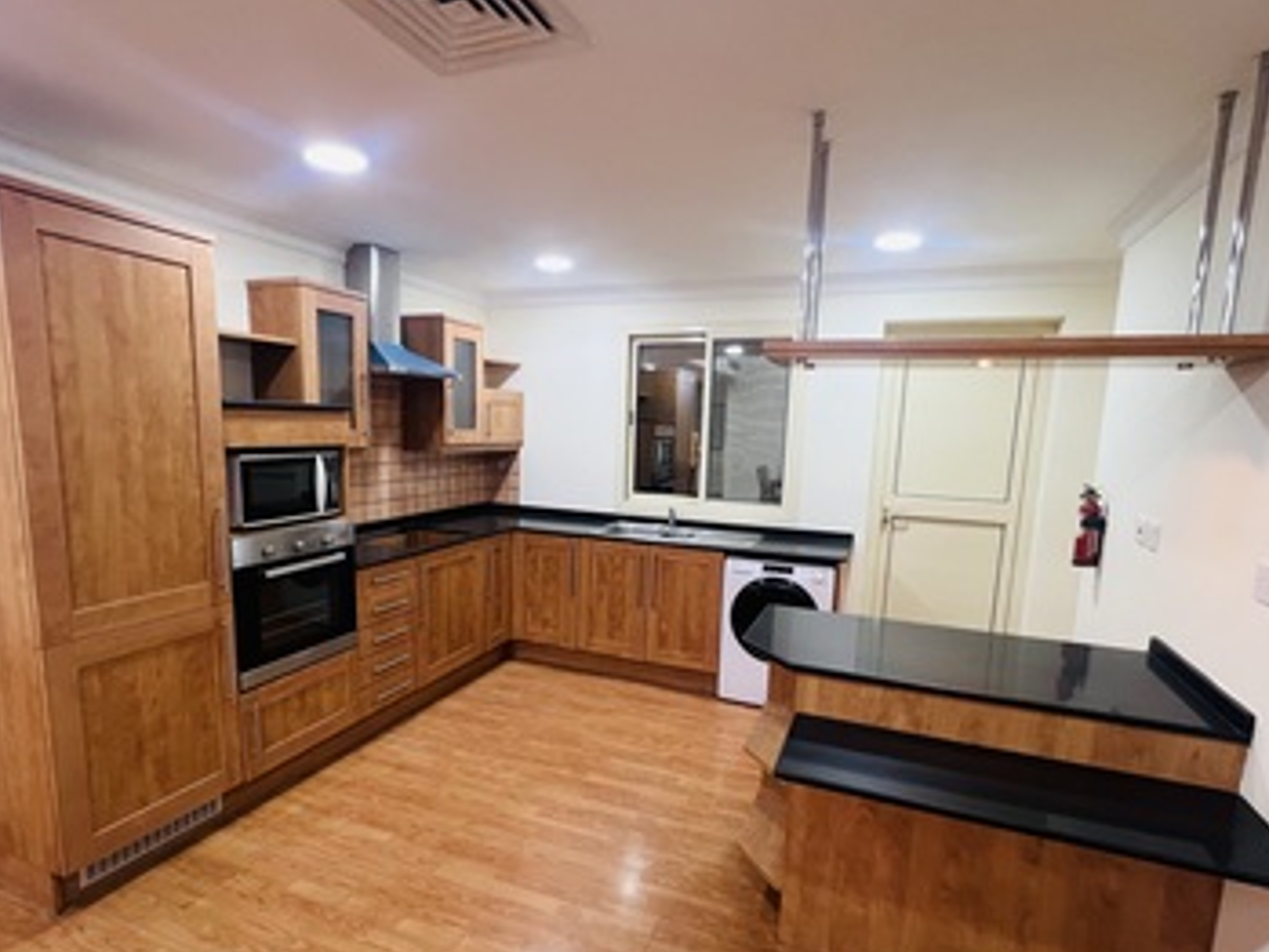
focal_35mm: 17
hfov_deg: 91.0
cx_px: 627
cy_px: 521
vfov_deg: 74.6
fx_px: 623
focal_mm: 1.57
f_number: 1.8
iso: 200
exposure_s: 1/50
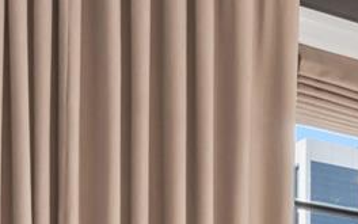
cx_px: 1131
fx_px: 1083
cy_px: 510
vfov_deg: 10.4
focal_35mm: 111
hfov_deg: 10.7
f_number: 22
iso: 500
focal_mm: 15
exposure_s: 1/3
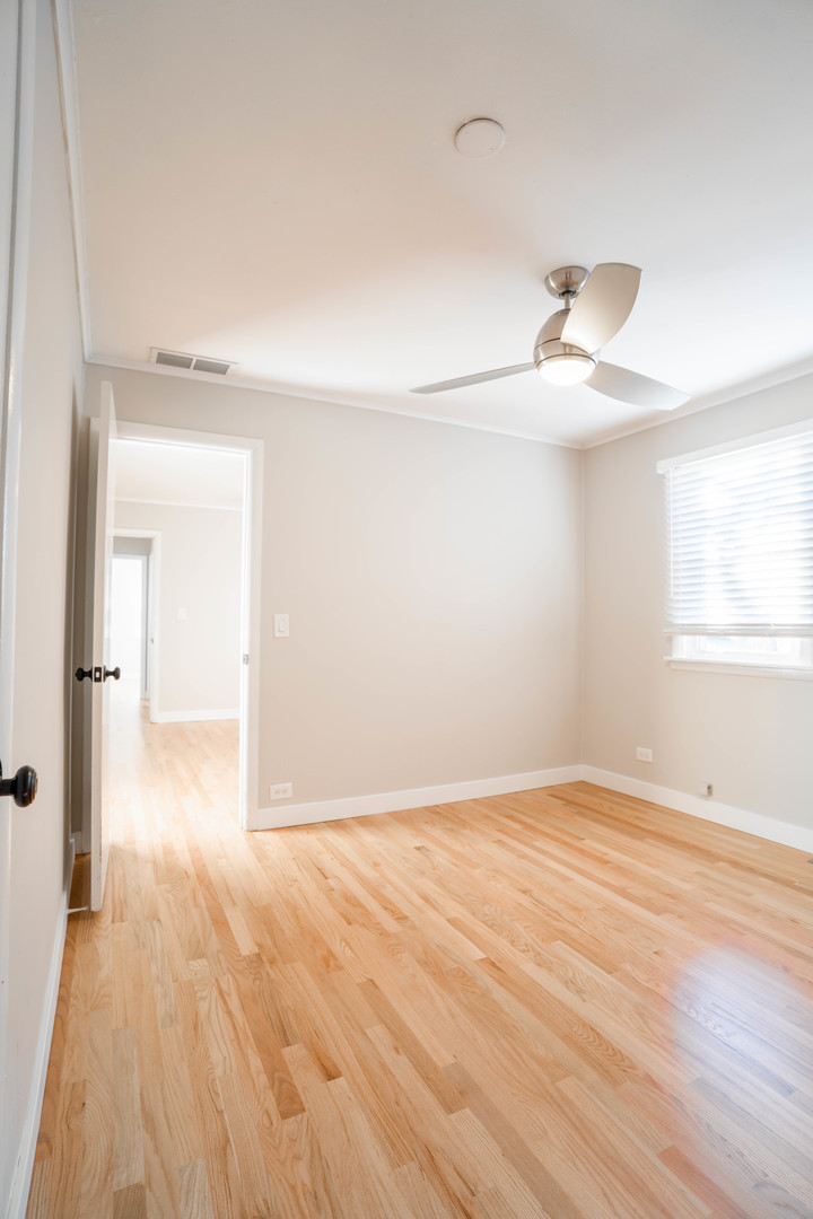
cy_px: 610
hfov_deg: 70.4
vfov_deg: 93.3
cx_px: 406
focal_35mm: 17
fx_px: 576
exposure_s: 1/40
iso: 125
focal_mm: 17
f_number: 4.5
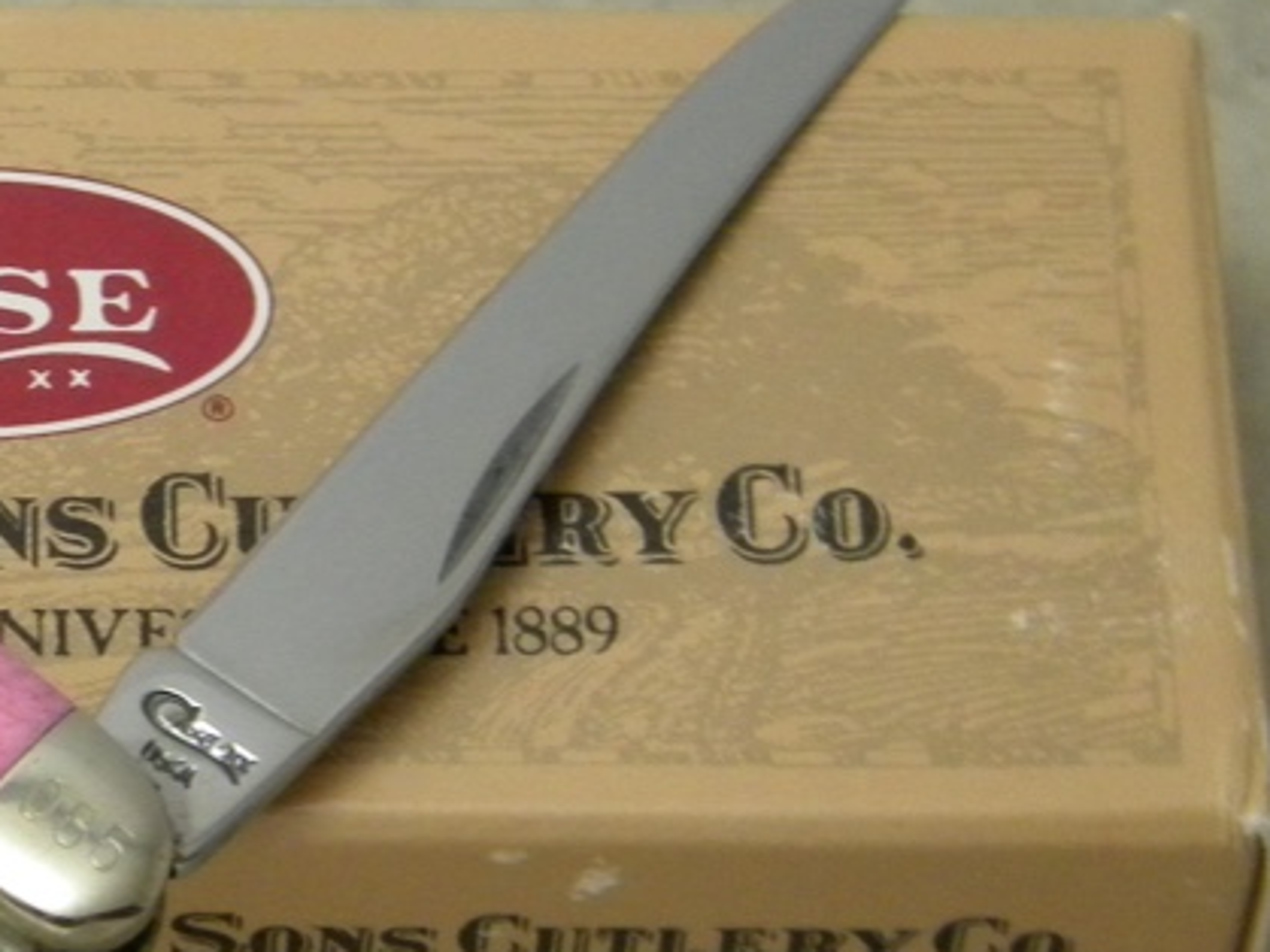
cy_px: 473
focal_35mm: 198
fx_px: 7262
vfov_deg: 7.5
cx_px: -42
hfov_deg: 9.9
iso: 400
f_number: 4.5
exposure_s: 1/38.6
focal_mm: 15.1
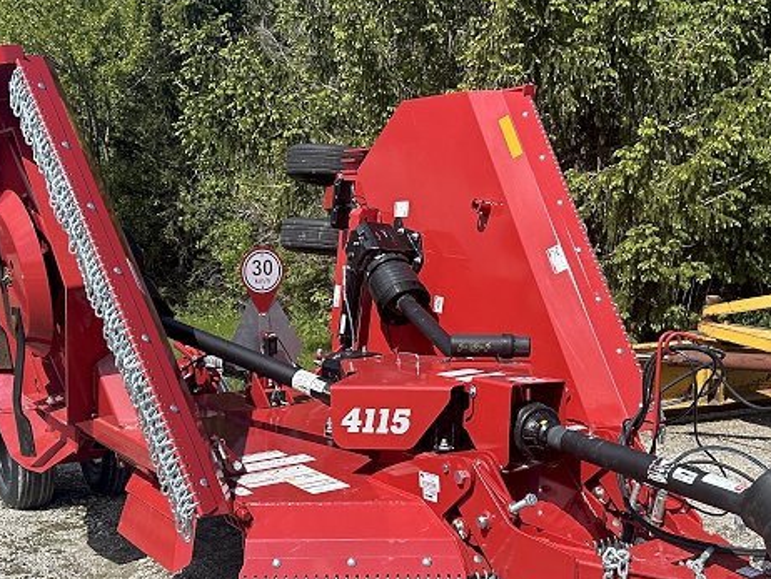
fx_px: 1003
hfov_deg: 42.0
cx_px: 402
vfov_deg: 32.0
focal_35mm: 45
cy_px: 372
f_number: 1.5
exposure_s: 1/3968
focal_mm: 5.7
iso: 50
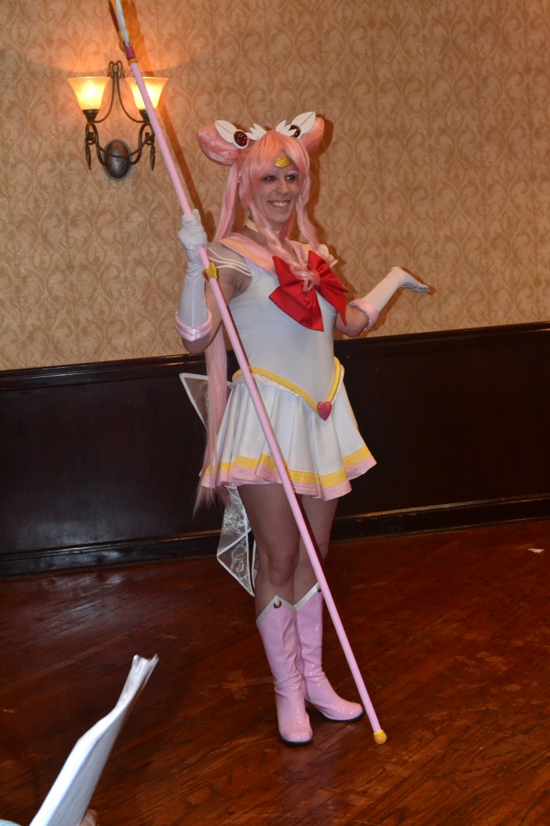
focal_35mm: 57
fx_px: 1306
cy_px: 413
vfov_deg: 35.1
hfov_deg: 23.8
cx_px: 275
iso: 3200
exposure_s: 1/60
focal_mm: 38
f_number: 7.1
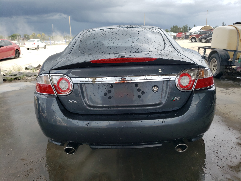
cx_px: 120
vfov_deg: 53.1
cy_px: 90
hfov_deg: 67.3
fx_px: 181
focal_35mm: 26
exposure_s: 1/1667
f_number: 1.5
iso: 50
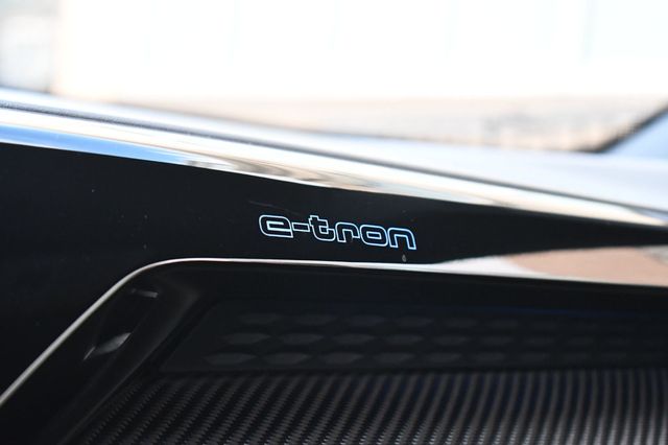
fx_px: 1521
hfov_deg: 24.8
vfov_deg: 16.6
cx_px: 334
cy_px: 222
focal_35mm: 82
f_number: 5.6
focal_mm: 55
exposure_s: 1/80
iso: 3200
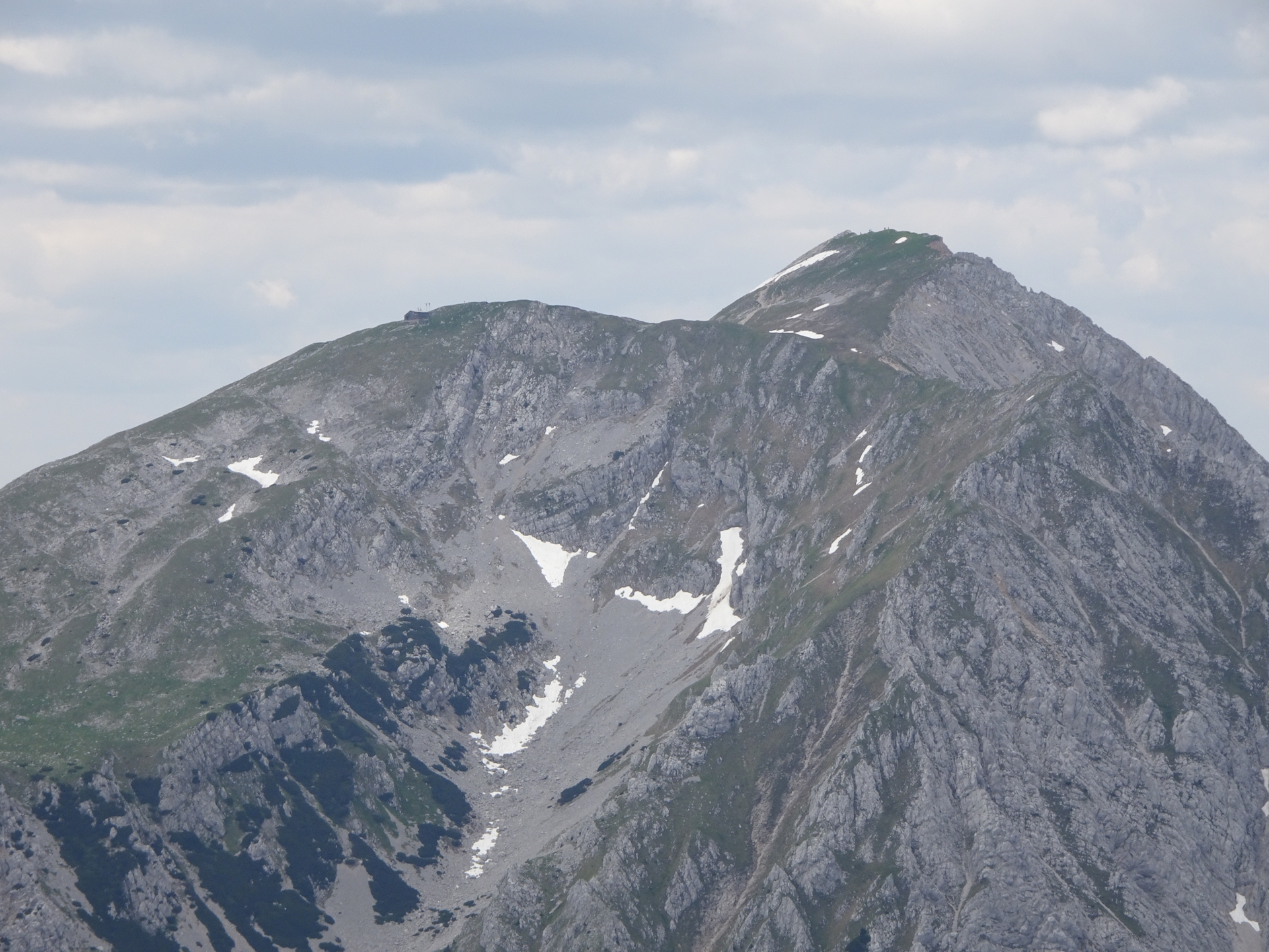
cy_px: 476
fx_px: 6929
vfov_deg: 7.9
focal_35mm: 189
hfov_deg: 10.5
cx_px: 634
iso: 80
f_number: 5.6
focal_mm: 32.24
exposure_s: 1/320
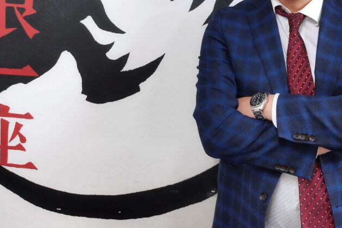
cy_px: -17
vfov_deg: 27.0
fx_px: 437
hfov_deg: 42.7
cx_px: 170
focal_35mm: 46
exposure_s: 1/50
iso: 159
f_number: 1.79
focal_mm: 4.7
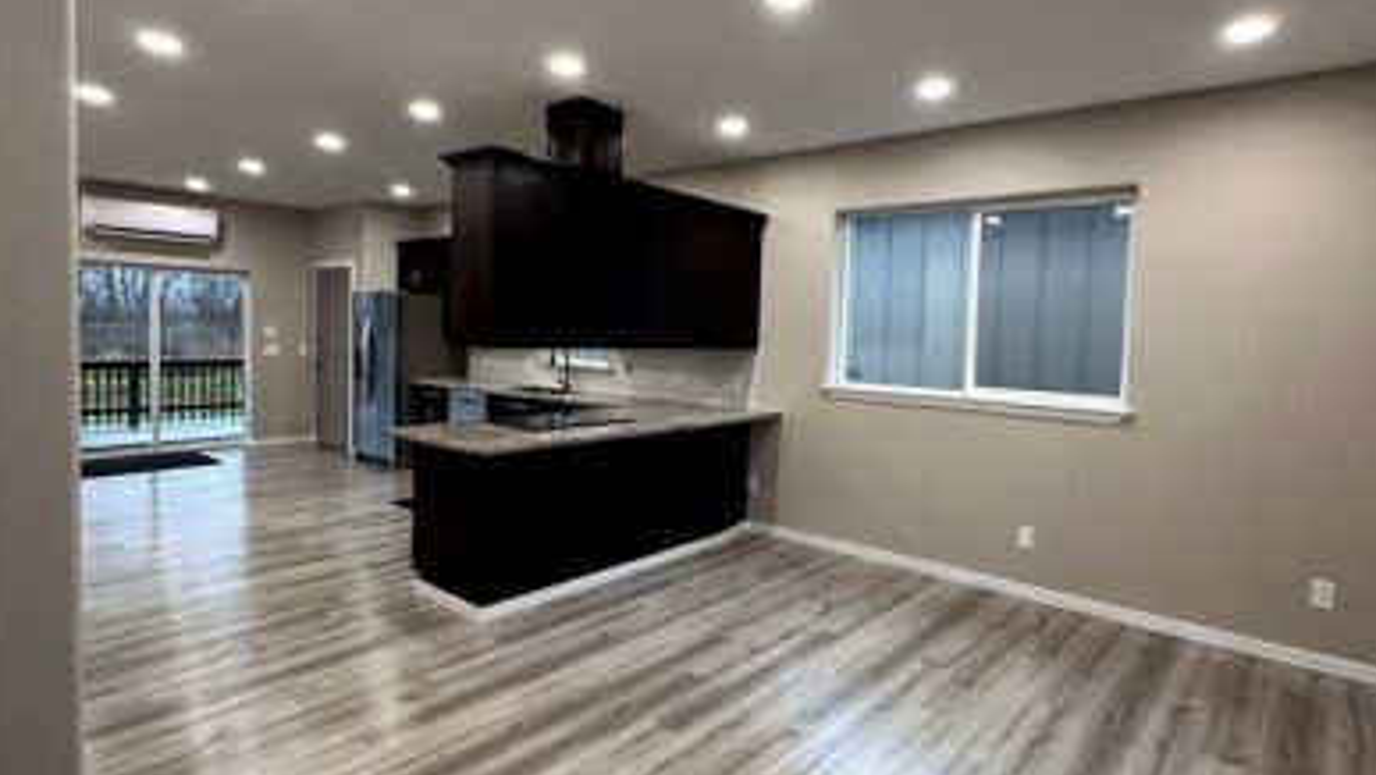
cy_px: 364
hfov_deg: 83.8
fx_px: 766
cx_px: 693
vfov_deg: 53.6
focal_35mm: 21
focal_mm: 2.22
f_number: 2.2
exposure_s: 1/120
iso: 250
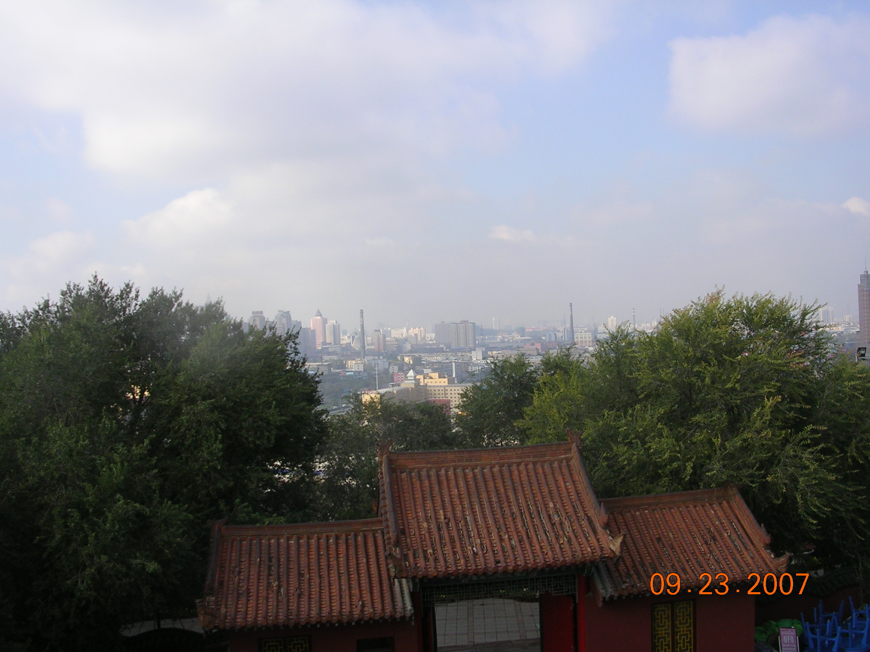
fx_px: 955
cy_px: 326
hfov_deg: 49.0
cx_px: 435
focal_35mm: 38
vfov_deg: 37.7
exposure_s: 1/257
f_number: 5.6
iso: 50
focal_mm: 5.8
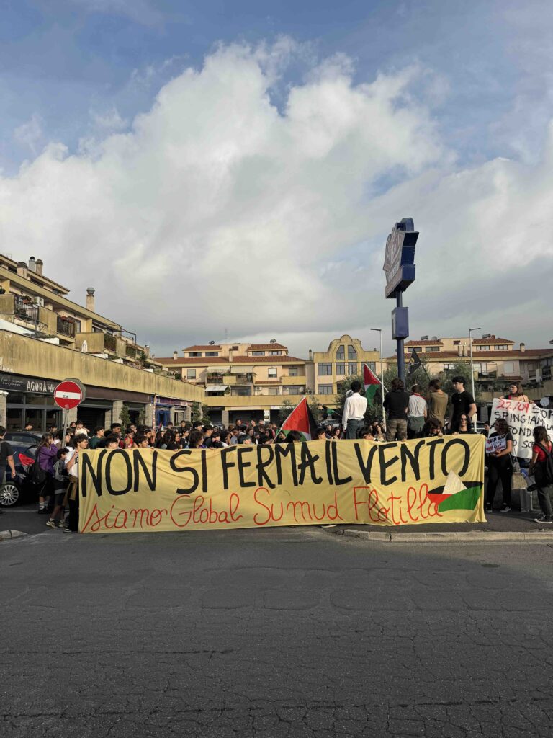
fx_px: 511
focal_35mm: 24
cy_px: 369
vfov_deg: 71.6
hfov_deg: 56.8
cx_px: 276
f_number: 1.78
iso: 80
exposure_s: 1/4310
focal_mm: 6.76
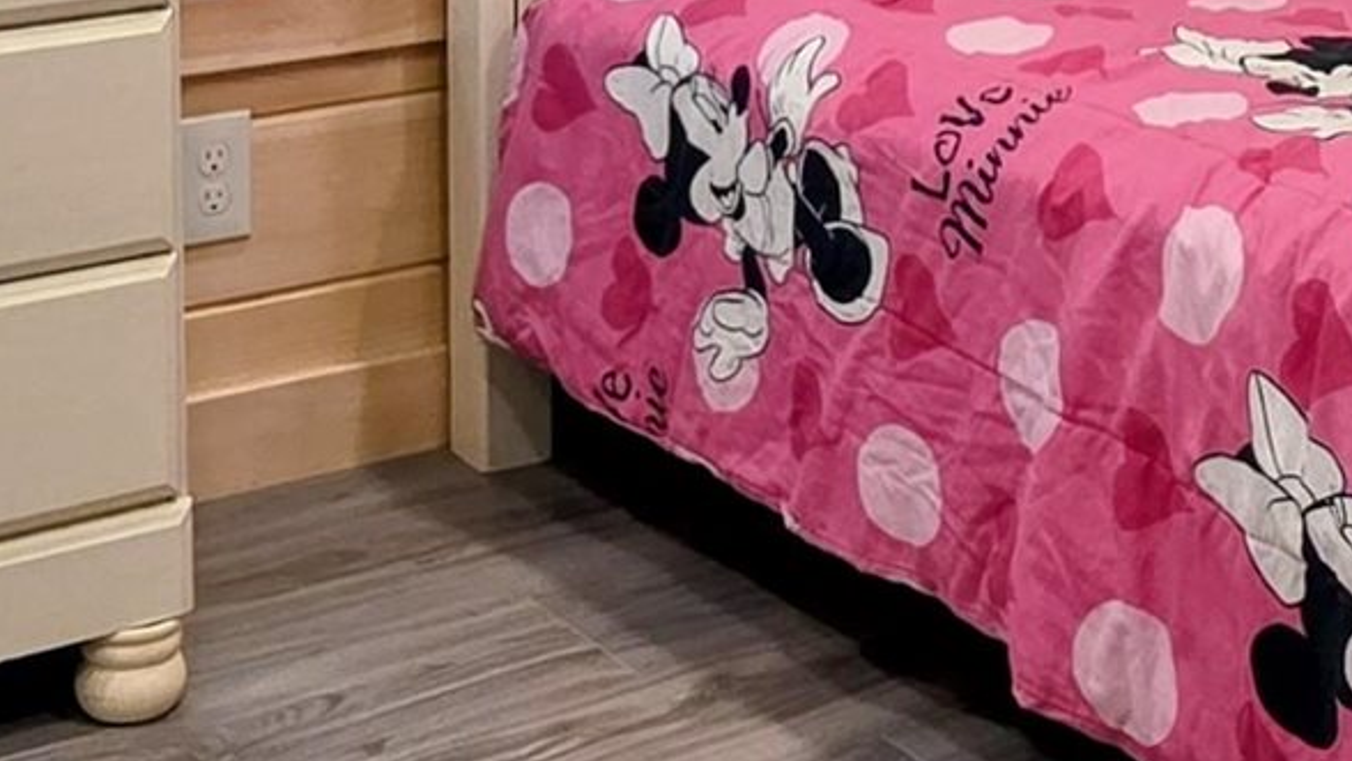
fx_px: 2653
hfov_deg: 28.6
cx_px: 713
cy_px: -599
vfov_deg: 14.4
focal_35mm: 74
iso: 200
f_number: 1.9
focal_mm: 2.2
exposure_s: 1/120
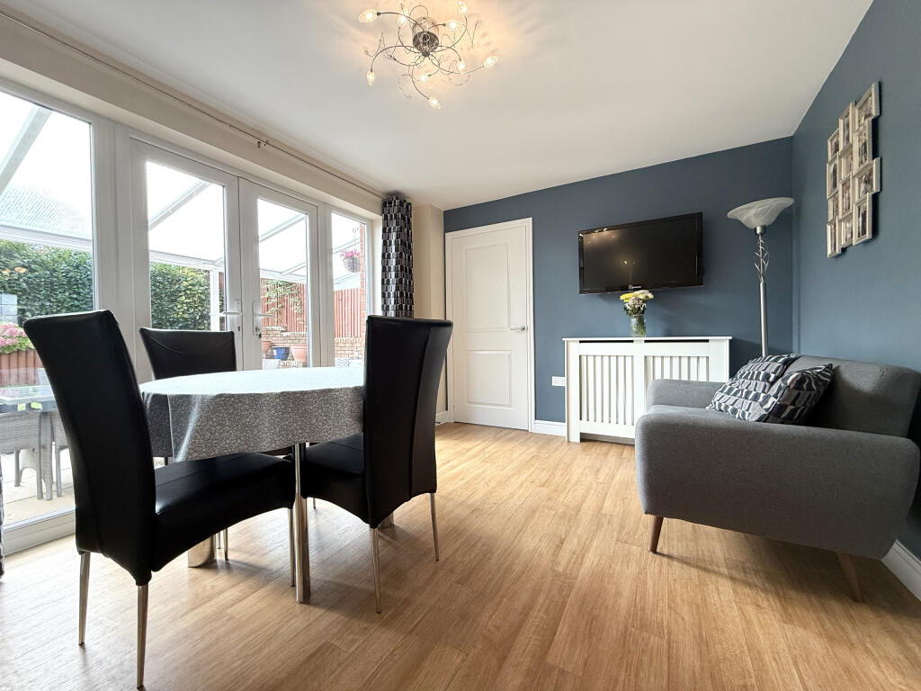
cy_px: 346
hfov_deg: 102.1
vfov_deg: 85.7
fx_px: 372
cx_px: 460
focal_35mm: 14
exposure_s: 1/100
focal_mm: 2.22
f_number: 2.2
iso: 100
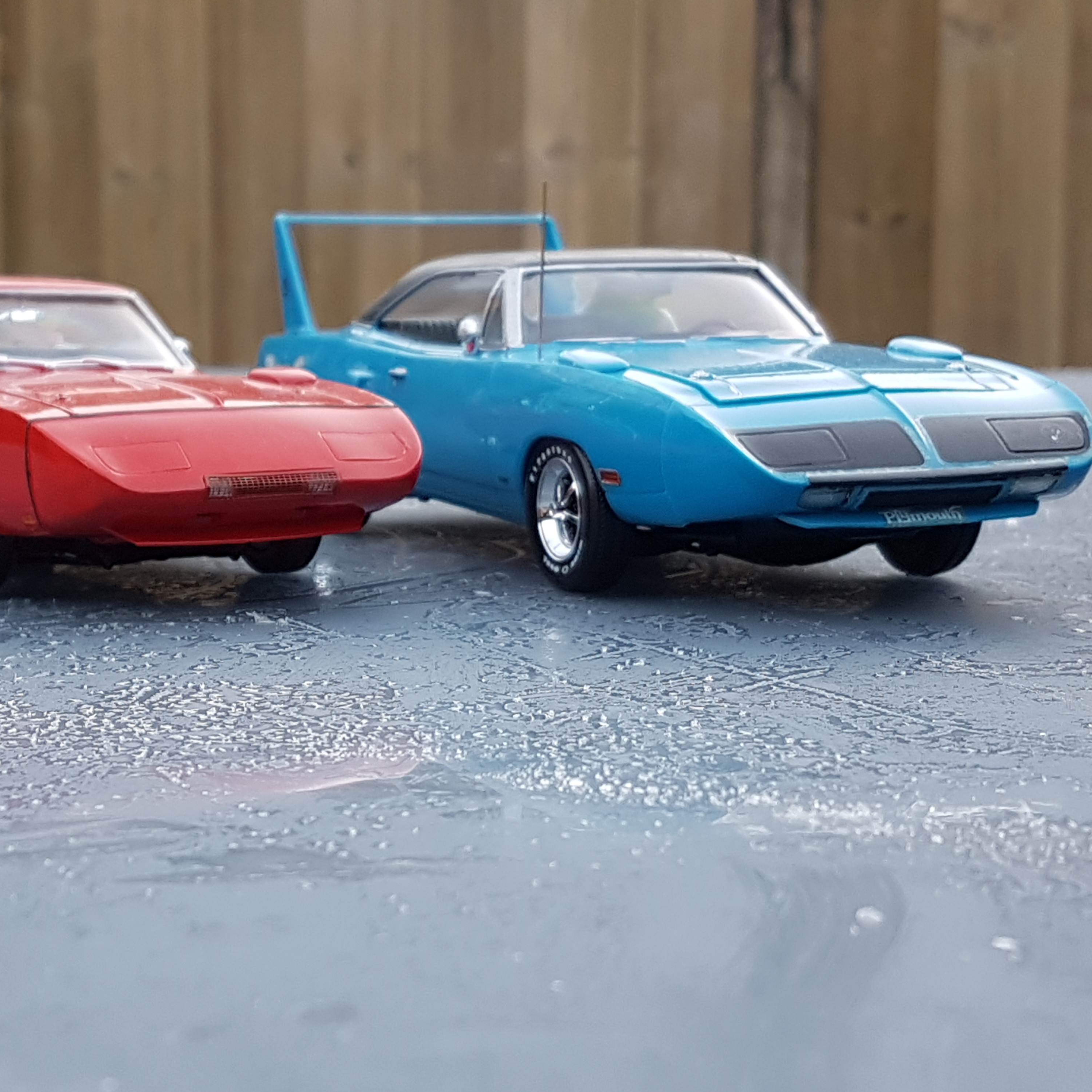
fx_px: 1106
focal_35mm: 31
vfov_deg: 52.5
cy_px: 550
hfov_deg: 51.7
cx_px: 379
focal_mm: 4.2
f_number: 1.7
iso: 64
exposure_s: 1/100
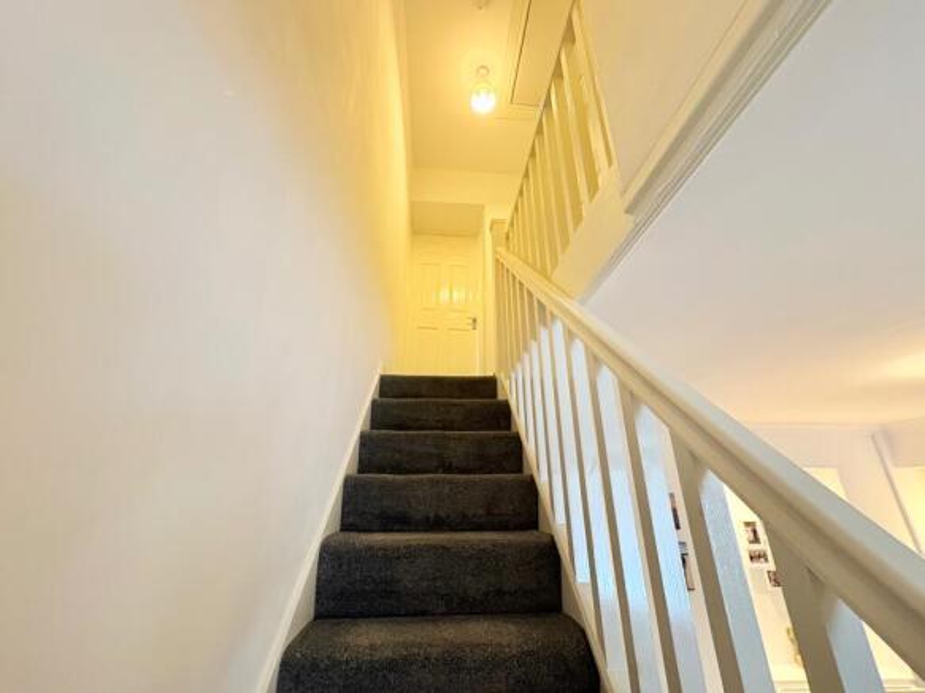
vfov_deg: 85.7
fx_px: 374
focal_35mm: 14
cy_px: 346
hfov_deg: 102.1
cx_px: 462
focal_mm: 2.22
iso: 400
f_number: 2.2
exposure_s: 1/50
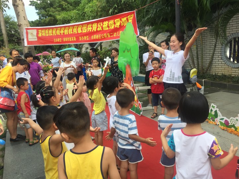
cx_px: 120
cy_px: 90
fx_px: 200
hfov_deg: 61.7
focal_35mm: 29
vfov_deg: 48.2
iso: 32
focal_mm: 4.15
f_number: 2.2
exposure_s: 1/599
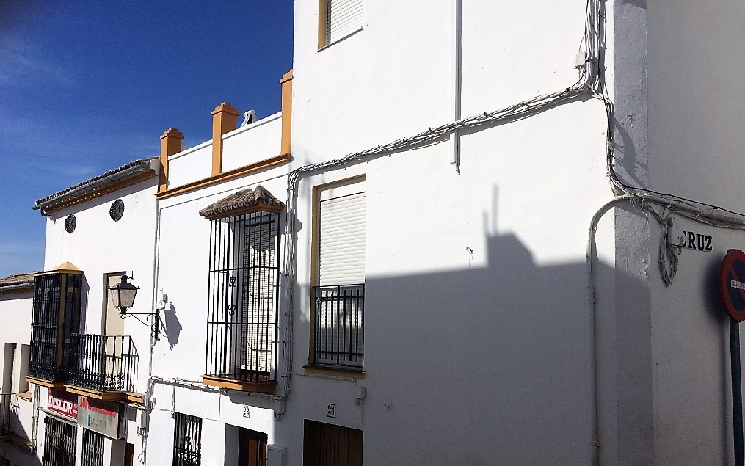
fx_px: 630
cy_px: 280
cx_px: 372
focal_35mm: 31
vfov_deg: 40.4
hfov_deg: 61.2
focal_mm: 4.15
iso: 32
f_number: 2.2
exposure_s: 1/5882
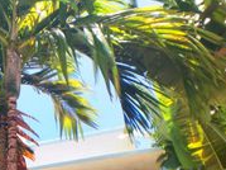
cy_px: 226
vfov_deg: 14.4
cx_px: -25
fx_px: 639
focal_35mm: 98
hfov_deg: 19.2
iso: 50
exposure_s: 1/581
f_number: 2.4
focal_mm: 4.28
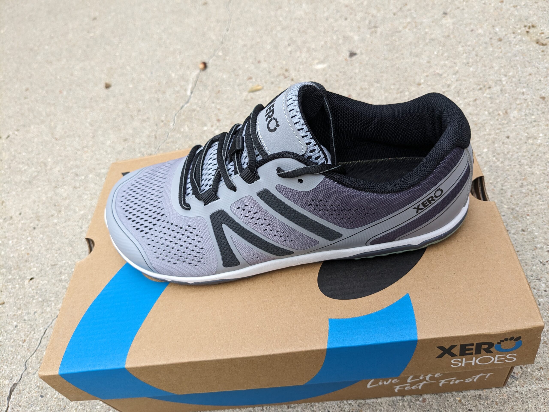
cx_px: 274
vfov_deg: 51.4
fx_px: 428
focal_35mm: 27
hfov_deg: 65.3
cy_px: 206
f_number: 1.73
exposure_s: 1/120
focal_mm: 4.38
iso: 75
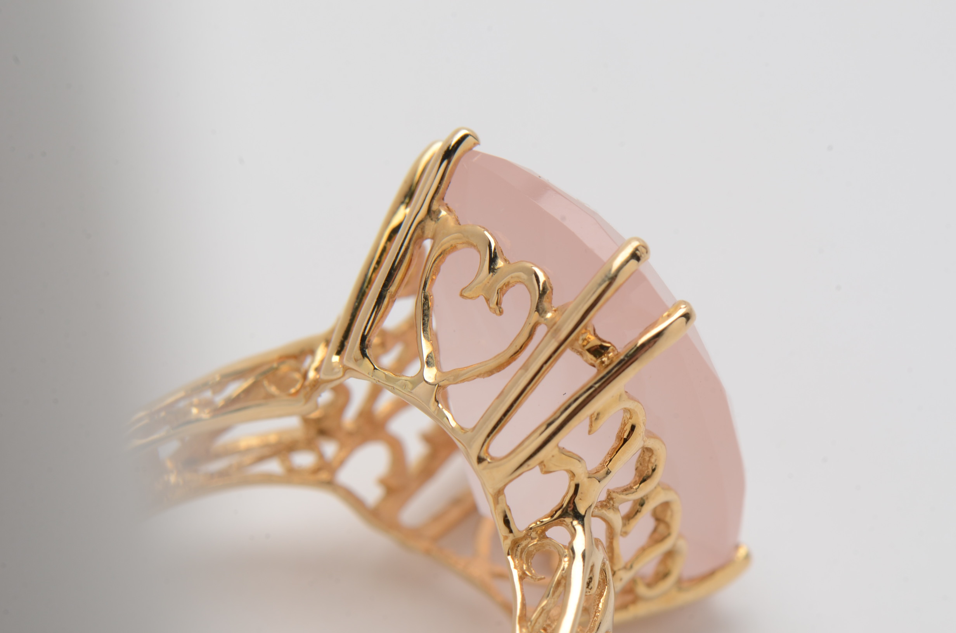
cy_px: 316
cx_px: 478
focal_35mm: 128
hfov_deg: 16.1
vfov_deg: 10.7
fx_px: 3379
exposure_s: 1/125
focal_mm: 85
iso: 200
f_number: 18
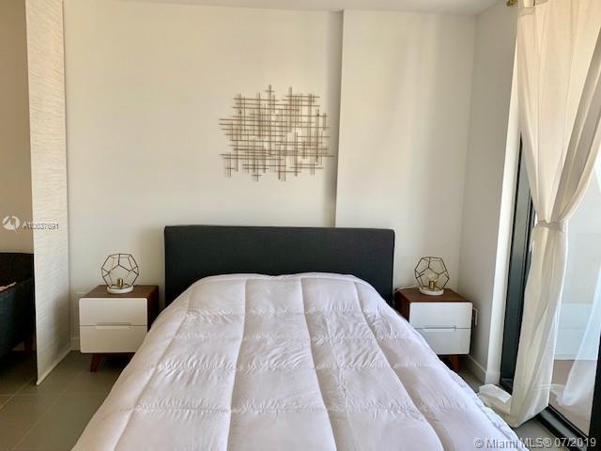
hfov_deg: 67.3
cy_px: 226
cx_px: 300
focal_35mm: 26
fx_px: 451
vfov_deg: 53.1
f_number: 1.8
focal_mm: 4.25
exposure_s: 1/72
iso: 100
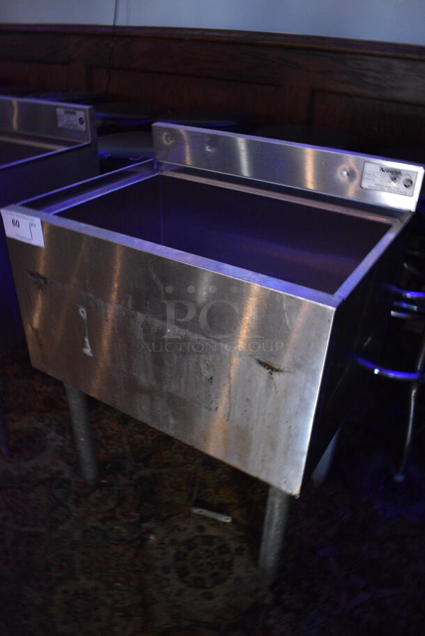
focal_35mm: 27
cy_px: 318
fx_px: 477
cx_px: 212
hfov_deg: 48.0
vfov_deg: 67.3
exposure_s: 1/20
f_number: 3.5
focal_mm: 18
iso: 3200
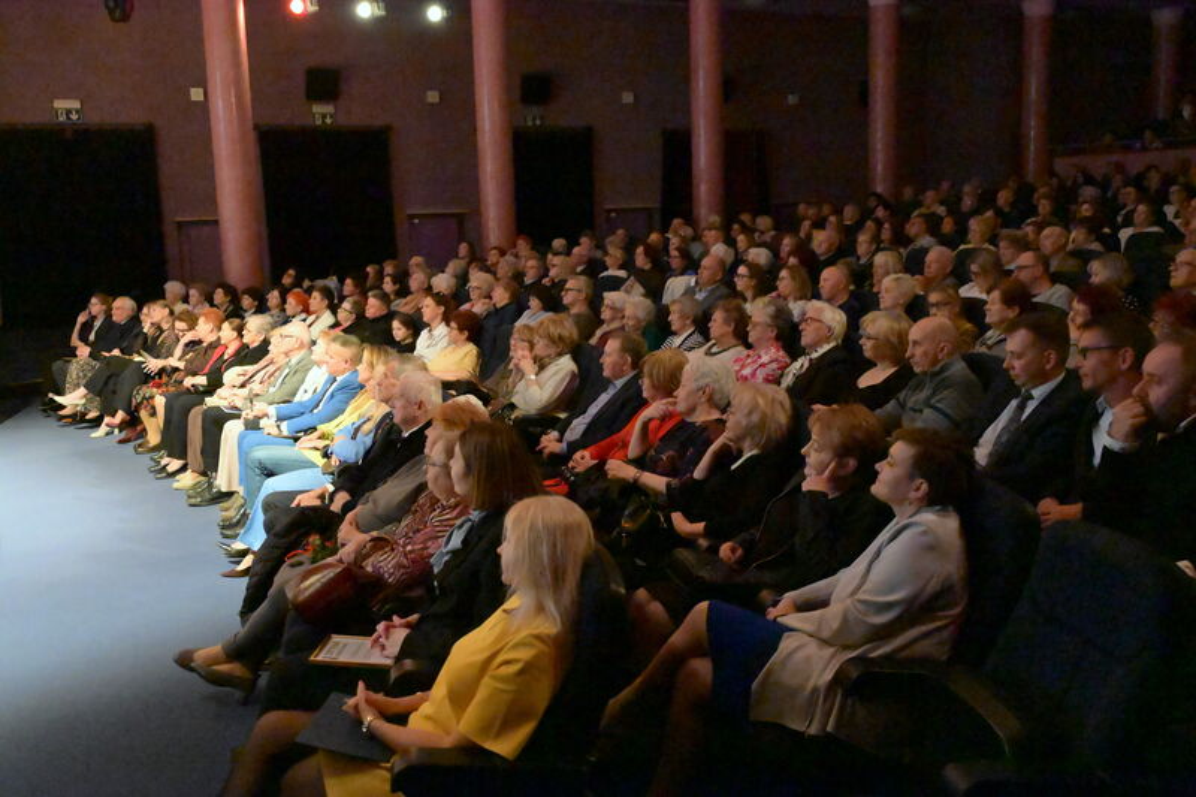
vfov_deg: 39.4
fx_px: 1113
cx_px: 598
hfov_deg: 56.5
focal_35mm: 34
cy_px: 398
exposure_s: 1/80
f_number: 4.8
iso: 40000
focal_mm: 33.5
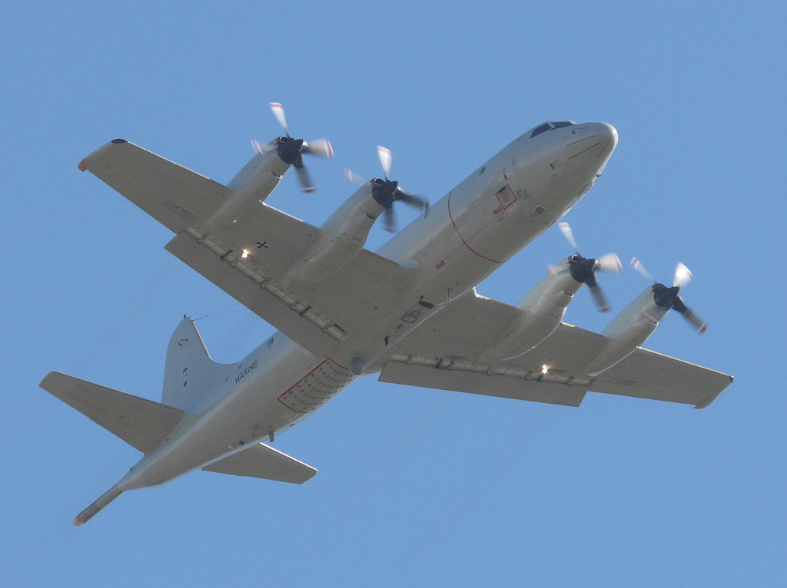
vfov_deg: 4.5
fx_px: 7518
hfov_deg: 6.0
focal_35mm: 331
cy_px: 294
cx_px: 394
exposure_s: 1/320
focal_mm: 54.4
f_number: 5.6
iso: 100
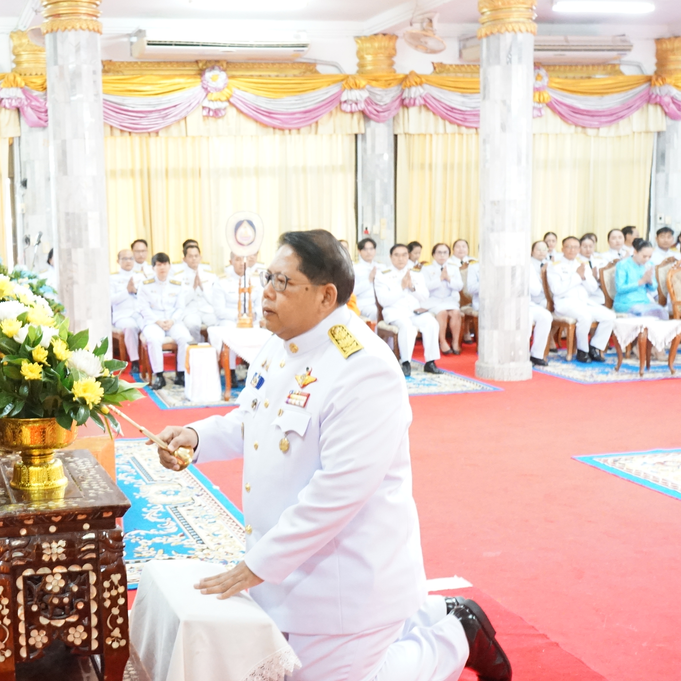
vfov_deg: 36.8
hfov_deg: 35.8
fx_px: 1024
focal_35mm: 46
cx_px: 158
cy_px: 349
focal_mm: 33
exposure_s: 1/8
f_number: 10
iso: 8000
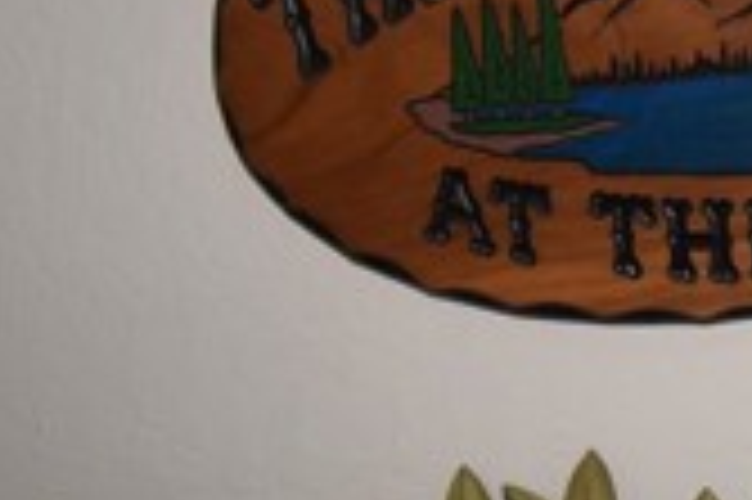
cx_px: 752
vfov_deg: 17.8
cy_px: 471
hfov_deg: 25.7
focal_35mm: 75
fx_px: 1563
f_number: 4.8
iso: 800
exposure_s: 1/60
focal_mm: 13
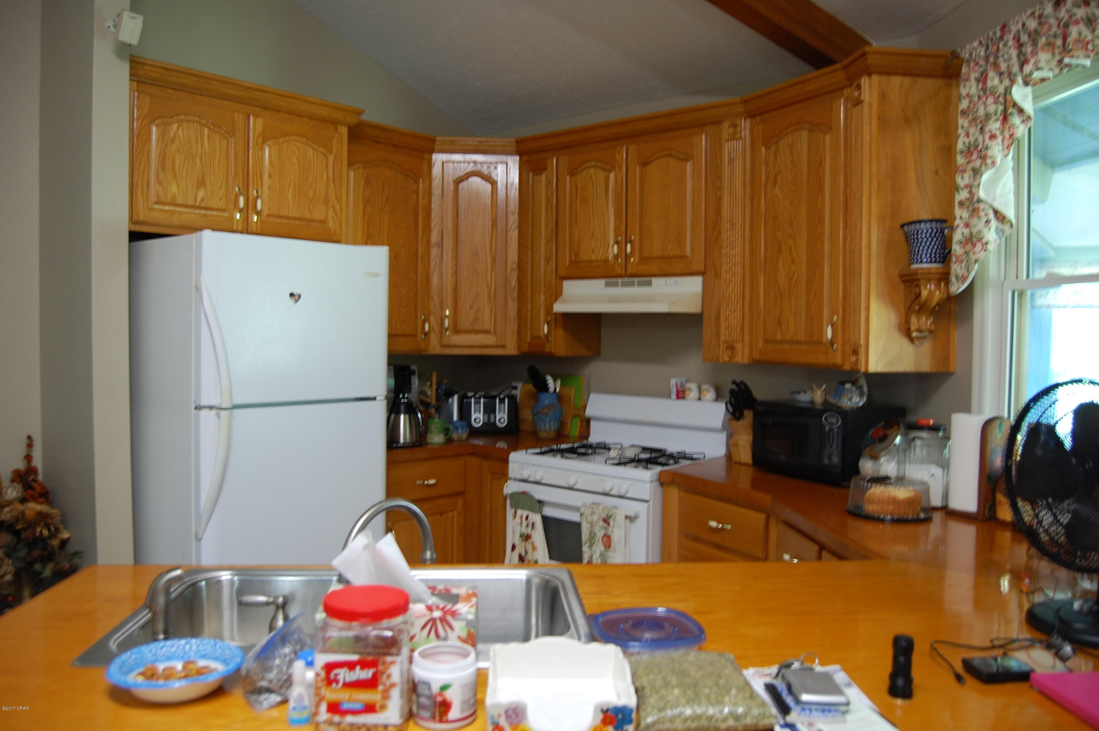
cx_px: 550
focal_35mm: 27
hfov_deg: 67.4
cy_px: 366
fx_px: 823
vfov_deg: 47.8
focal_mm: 18
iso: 200
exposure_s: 1/5
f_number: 3.5
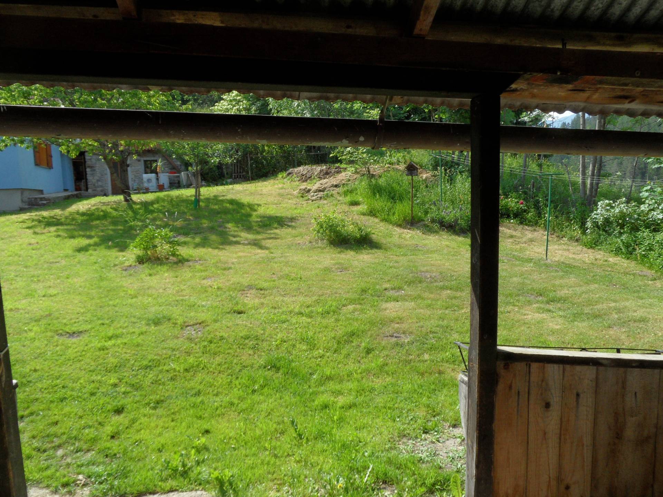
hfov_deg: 71.6
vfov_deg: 56.8
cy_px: 248
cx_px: 332
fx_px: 460
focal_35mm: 24
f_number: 4.6
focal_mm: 3.9
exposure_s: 1/250
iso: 80
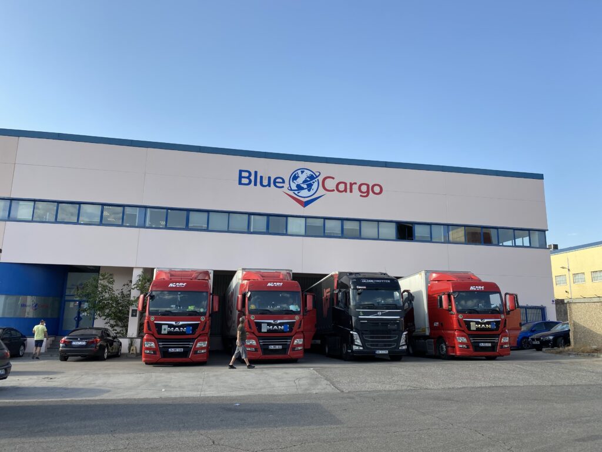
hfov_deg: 67.3
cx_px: 301
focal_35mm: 26
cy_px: 226
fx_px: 452
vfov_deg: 53.1
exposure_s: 1/1629
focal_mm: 4.25
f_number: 1.8
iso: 32
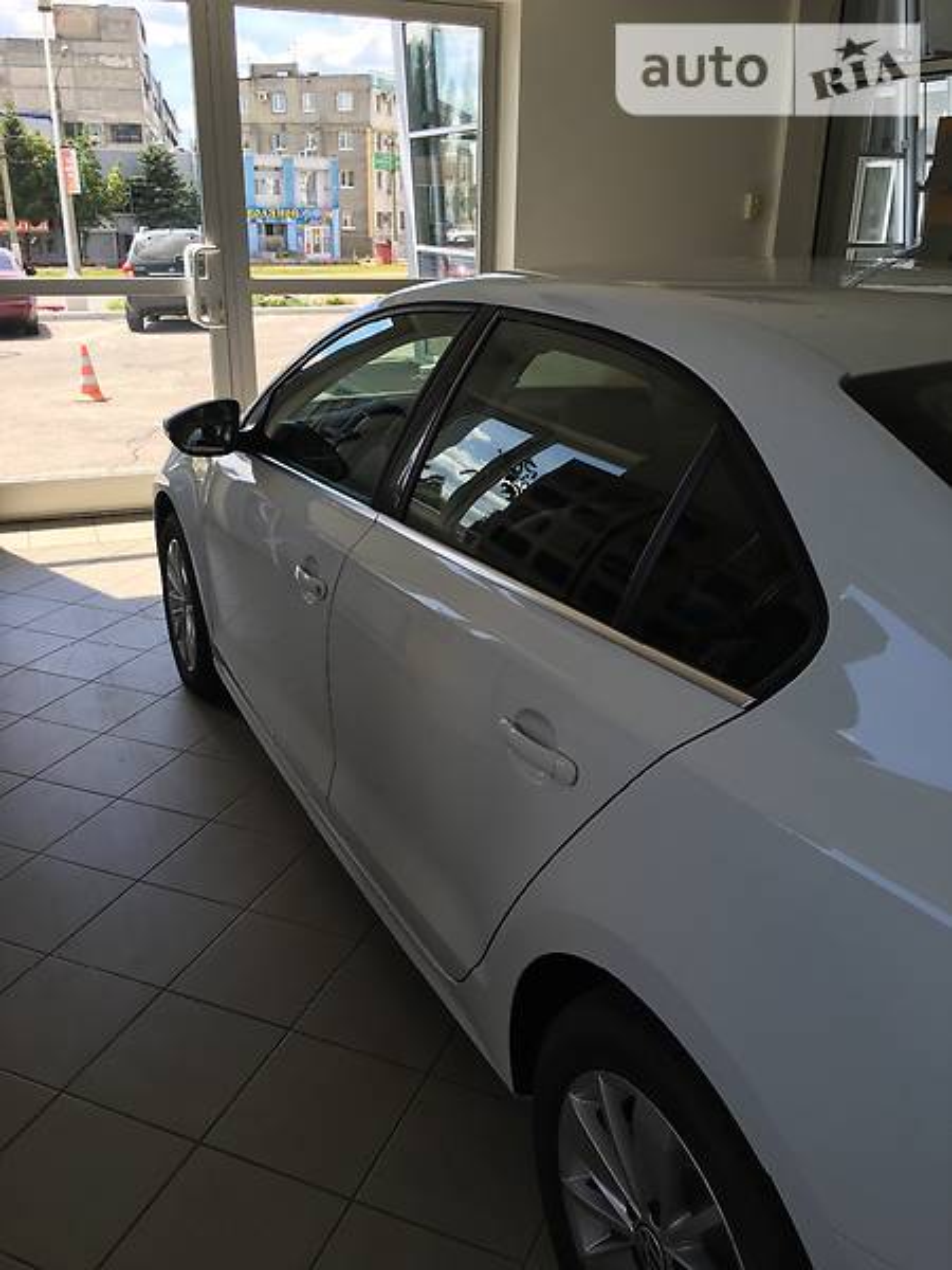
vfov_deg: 61.7
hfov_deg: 48.2
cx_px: 476
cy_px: 635
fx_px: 1063
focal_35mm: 29
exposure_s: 1/319
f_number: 2.2
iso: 25
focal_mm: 4.2
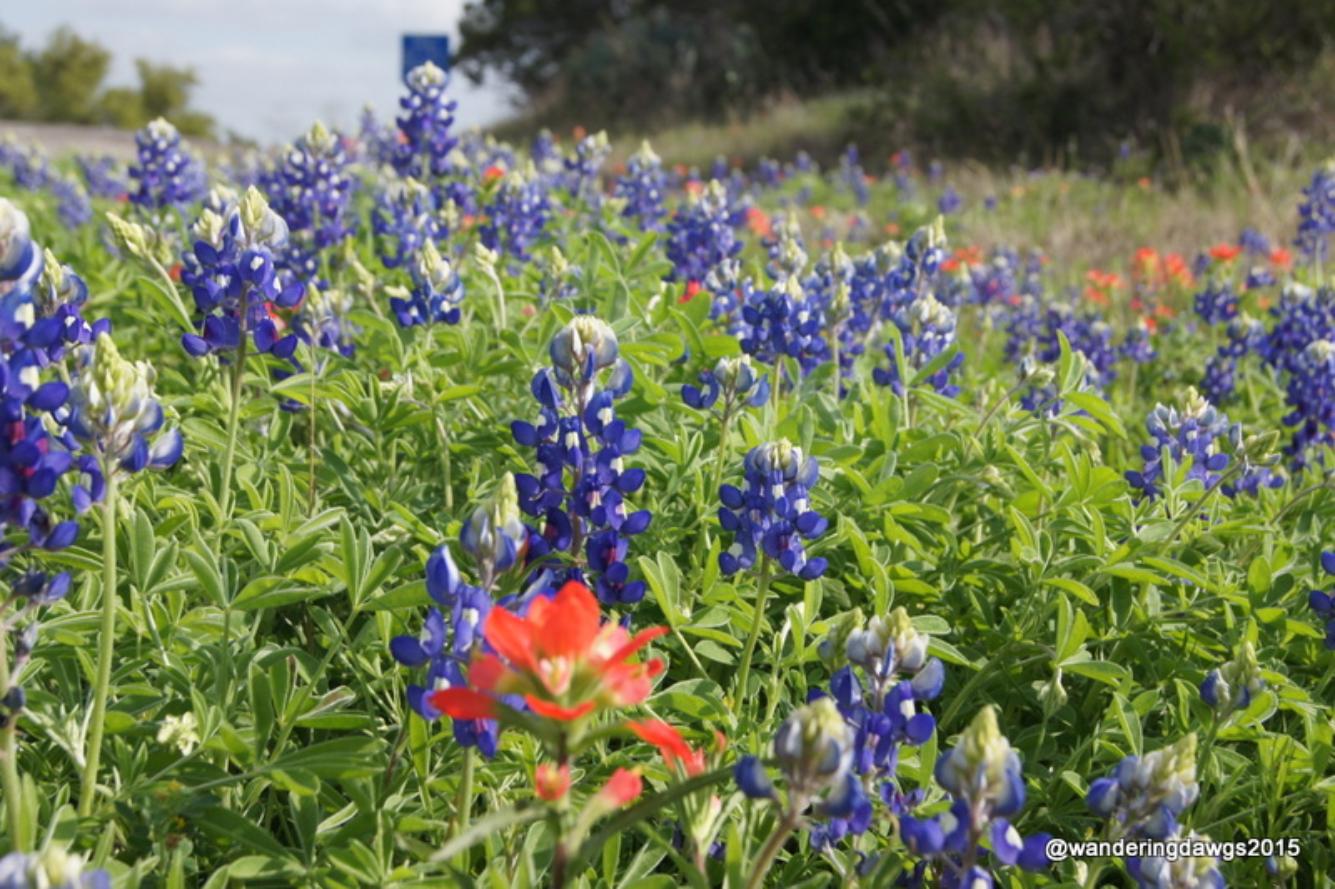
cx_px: 668
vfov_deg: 25.7
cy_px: 444
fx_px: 1946
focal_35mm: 52
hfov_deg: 37.9
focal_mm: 35
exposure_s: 1/320
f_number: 11
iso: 200
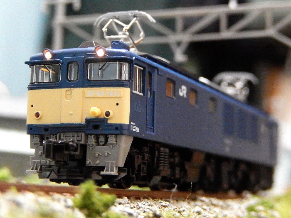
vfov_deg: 15.6
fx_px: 799
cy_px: 109
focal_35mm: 95
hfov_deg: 20.7
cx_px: 146
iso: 3200
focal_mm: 17
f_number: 5.2
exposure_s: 1/25
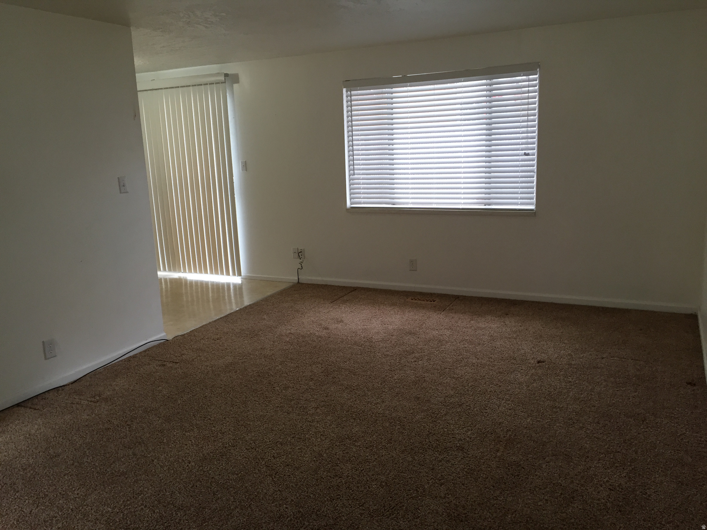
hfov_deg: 61.7
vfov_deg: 48.2
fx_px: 592
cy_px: 265
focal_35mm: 29
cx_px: 354
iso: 32
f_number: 2.2
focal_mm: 4.15
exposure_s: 1/30
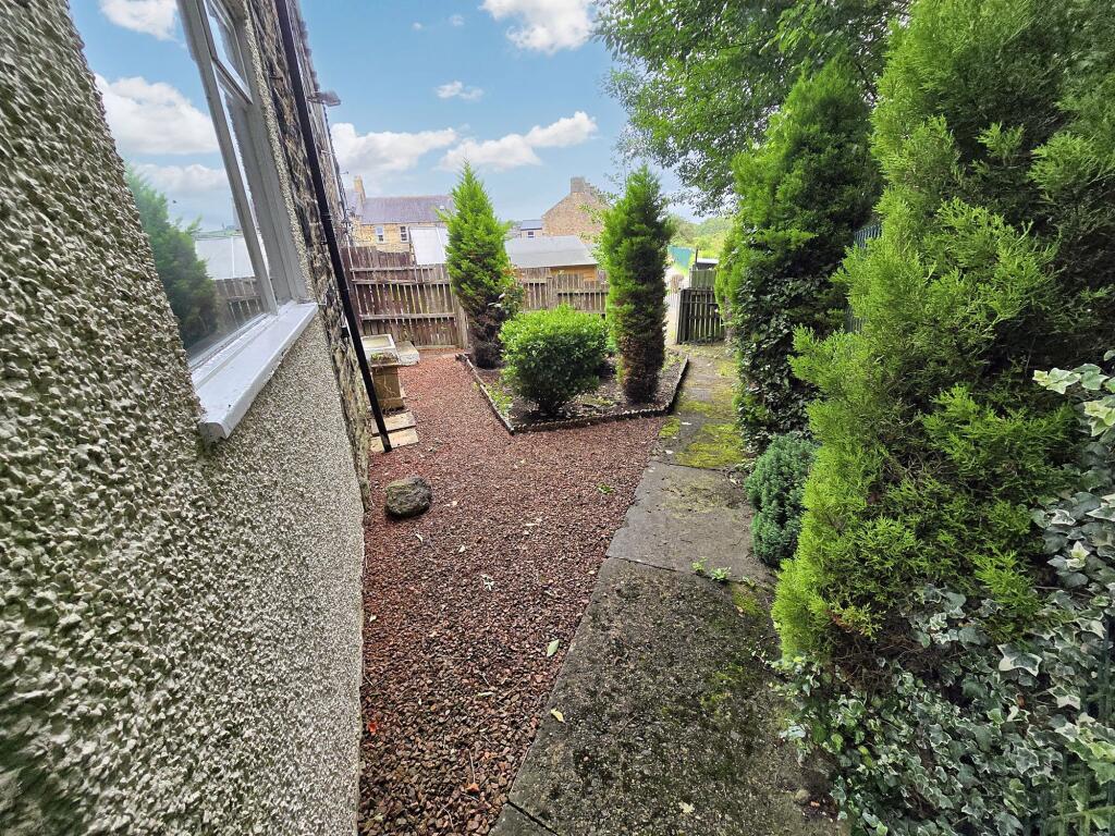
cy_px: 418
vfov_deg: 89.9
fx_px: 419
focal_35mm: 13
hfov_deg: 106.2
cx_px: 558
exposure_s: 1/500
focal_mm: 2.2
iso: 50
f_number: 2.2
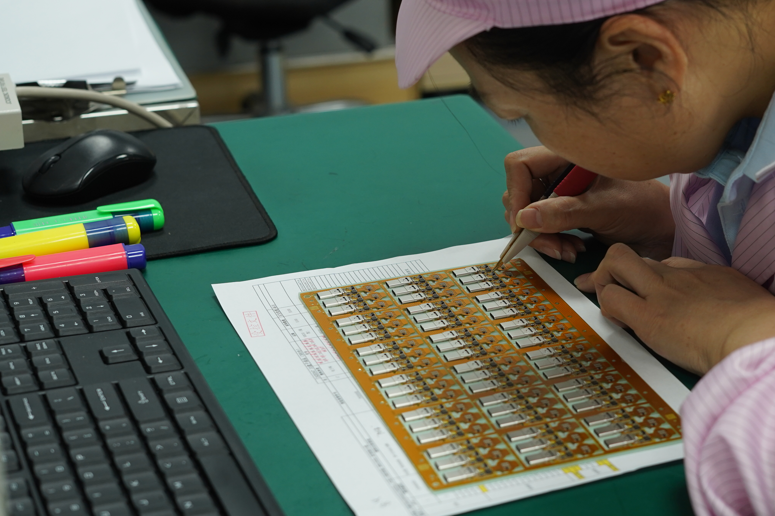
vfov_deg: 18.4
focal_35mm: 74
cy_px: 170
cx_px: 535
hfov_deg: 27.1
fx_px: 1593
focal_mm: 50
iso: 800
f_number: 4.5
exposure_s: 1/100
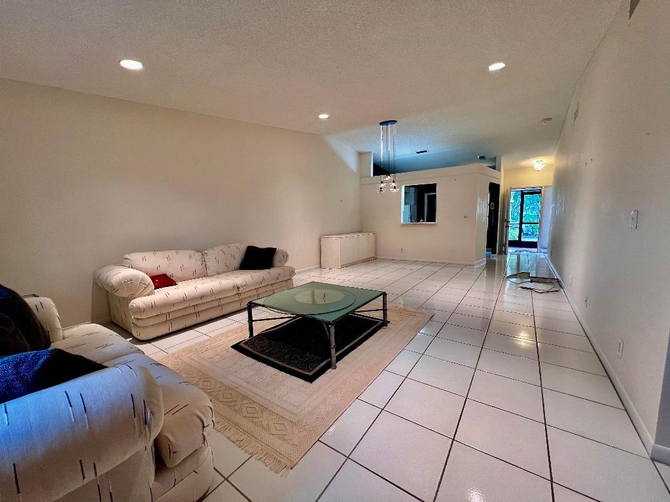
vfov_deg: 89.9
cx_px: 335
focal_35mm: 13
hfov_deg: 106.2
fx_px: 252
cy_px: 251
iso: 160
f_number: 1.8
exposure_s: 1/60
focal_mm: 1.57
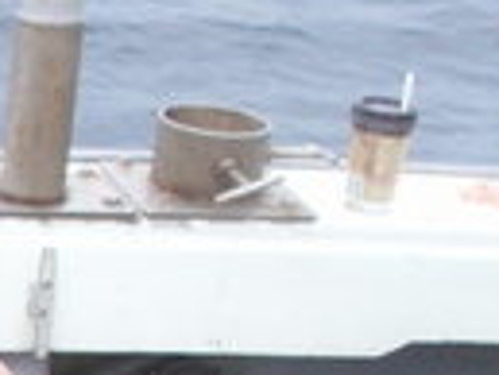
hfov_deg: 9.6
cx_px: -689
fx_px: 2640
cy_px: 526
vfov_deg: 8.0
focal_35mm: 183
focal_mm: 7.7
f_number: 7.1
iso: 50
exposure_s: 1/80
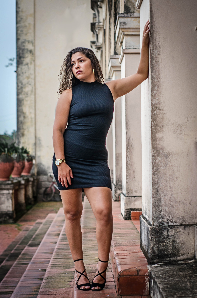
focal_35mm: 75
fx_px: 618
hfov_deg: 18.1
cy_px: 149
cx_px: 98
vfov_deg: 27.0
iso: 100
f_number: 3.2
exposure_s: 1/800
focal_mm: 50
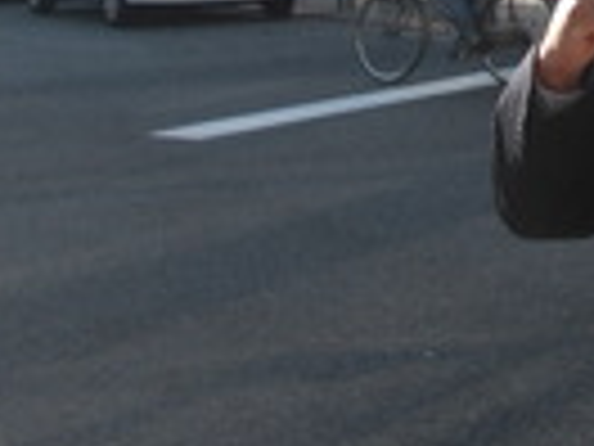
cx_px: 968
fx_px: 2334
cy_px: -128
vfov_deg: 10.7
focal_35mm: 136
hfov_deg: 13.4
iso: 50
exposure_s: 1/400
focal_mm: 6.3
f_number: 2.8
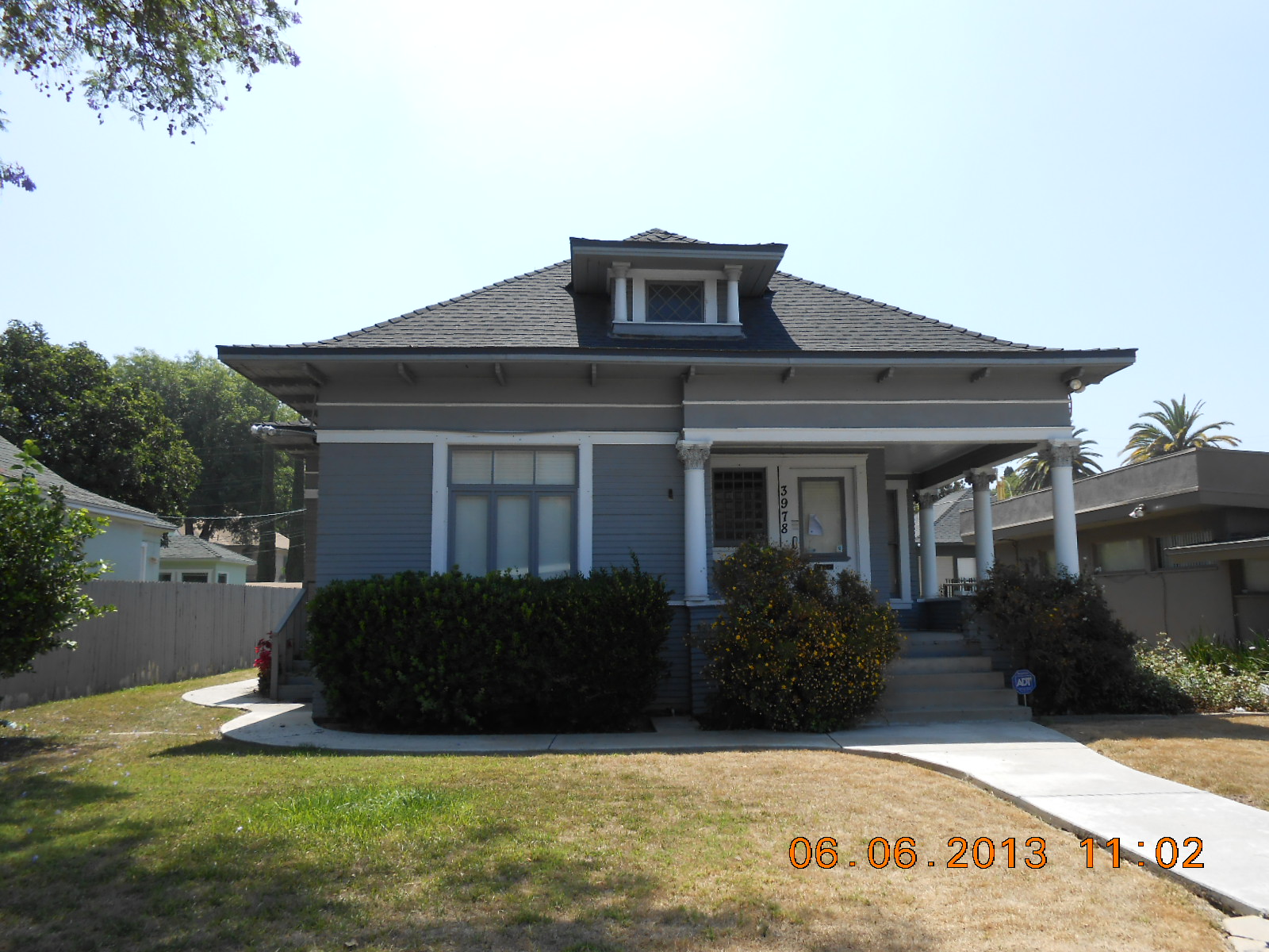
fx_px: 953
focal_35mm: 26
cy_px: 476
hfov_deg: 67.3
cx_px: 634
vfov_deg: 53.1
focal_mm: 4.6
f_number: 3.5
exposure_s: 1/500
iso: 80
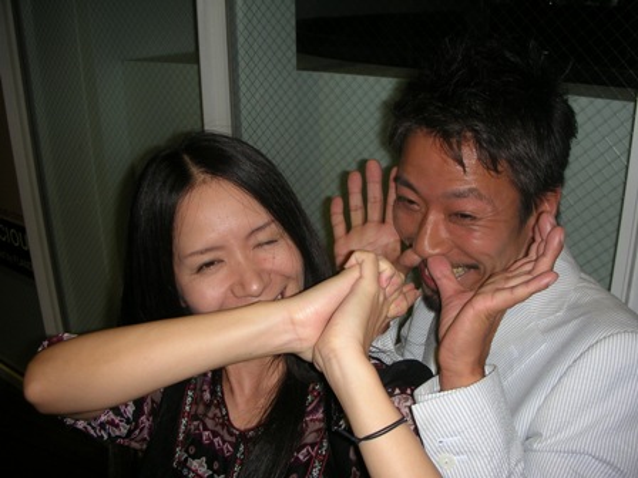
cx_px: 319
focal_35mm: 35
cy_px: 239
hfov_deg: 52.6
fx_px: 645
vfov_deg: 40.7
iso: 50
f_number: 3
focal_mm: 5.8
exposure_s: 1/60.1
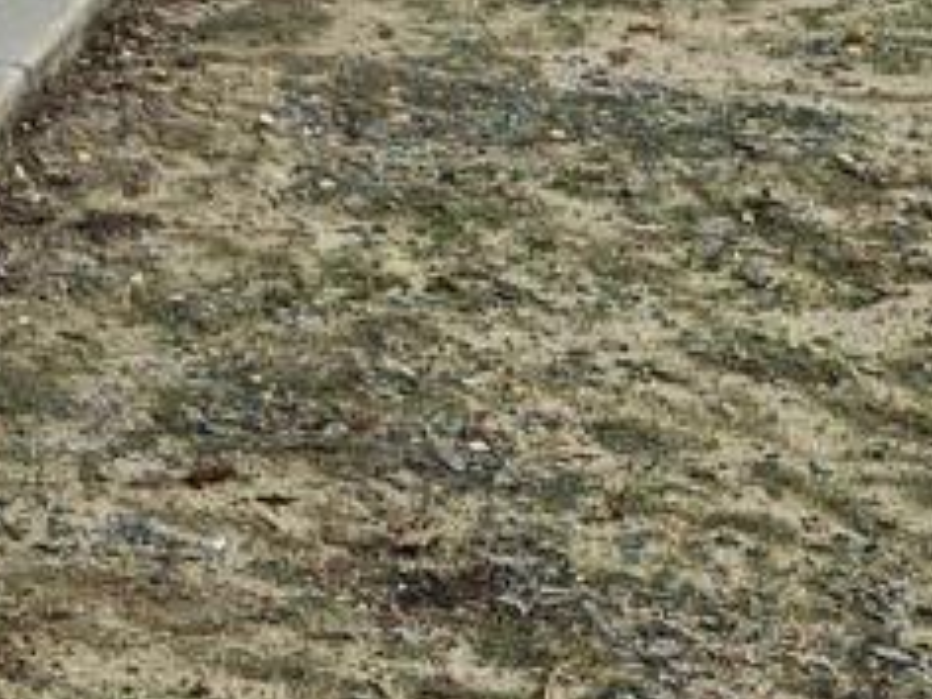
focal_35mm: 146
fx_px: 3931
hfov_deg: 12.3
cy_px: -819
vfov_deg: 9.3
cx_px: -758
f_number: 1.8
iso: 25
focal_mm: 5.4
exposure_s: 1/1441
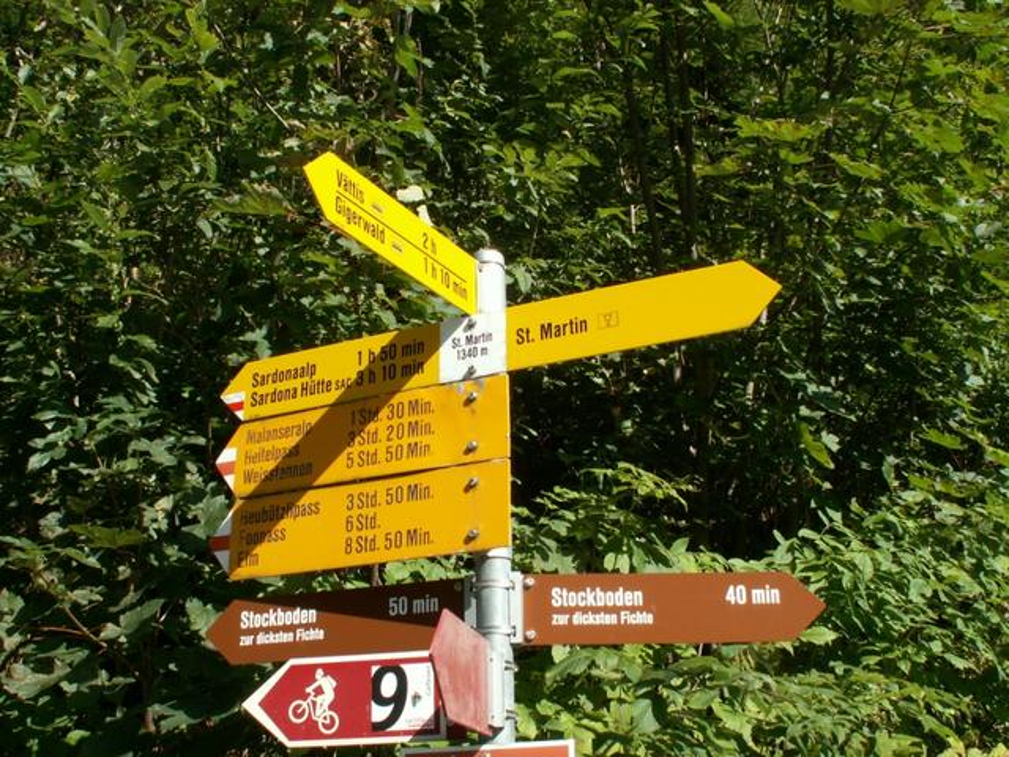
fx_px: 1166
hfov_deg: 46.8
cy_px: 378
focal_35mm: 40
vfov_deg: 36.0
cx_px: 504
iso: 50
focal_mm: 6.6
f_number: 5.6
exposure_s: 1/160
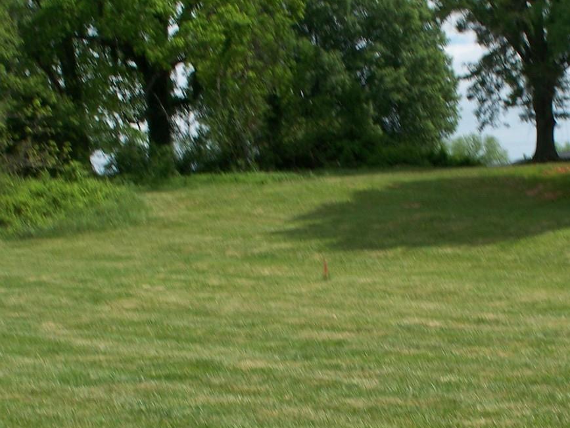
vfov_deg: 17.3
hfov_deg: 22.9
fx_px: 1400
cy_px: 314
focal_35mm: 85
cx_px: 378
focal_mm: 7.54
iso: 64
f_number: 5
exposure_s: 1/400
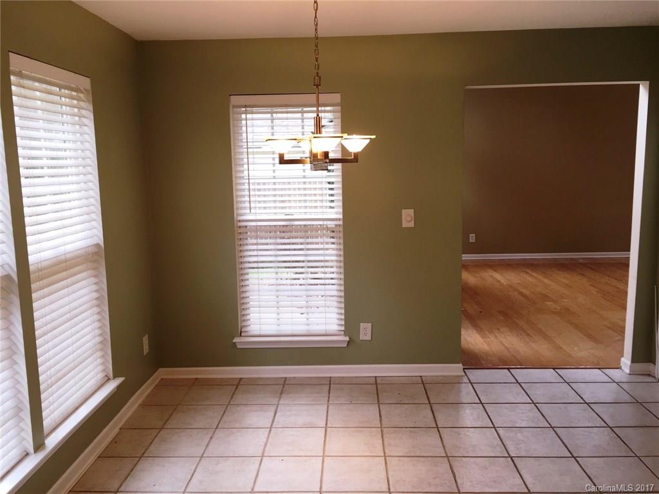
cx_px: 330
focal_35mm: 29
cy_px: 247
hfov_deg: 61.7
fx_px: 552
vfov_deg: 48.2
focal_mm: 4.15
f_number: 2.2
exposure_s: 1/40
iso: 40
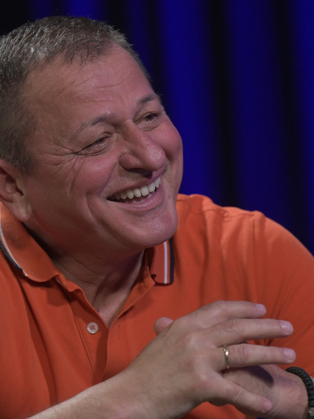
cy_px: 210
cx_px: 155
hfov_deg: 5.9
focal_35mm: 253
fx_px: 3059
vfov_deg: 7.8
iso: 2500
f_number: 4
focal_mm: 175
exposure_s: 1/320
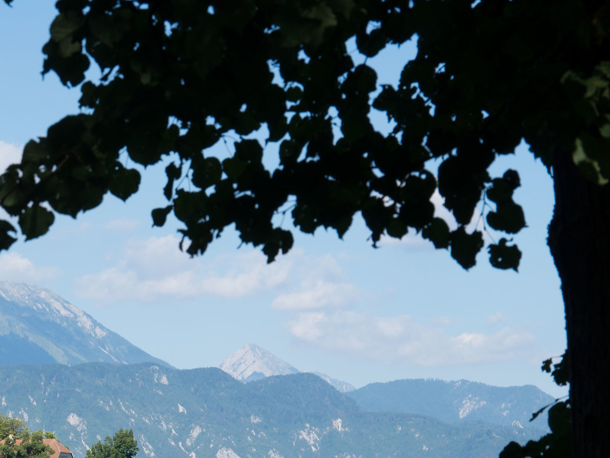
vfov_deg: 10.3
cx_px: 26
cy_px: 405
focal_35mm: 143
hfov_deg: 13.6
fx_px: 2521
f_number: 11
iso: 100
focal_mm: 48
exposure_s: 1/80
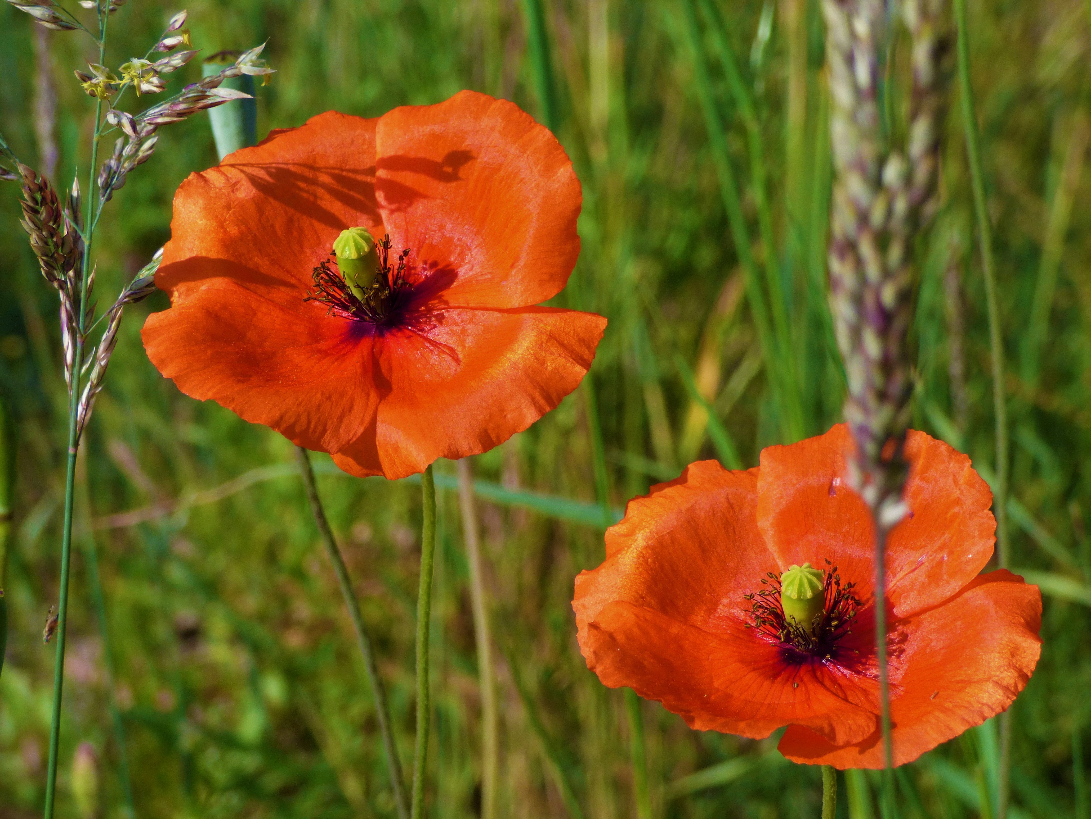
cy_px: 410
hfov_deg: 18.2
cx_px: 546
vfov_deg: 13.7
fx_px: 3404
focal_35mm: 108
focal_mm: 17.86
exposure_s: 1/500
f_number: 4.8
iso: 100
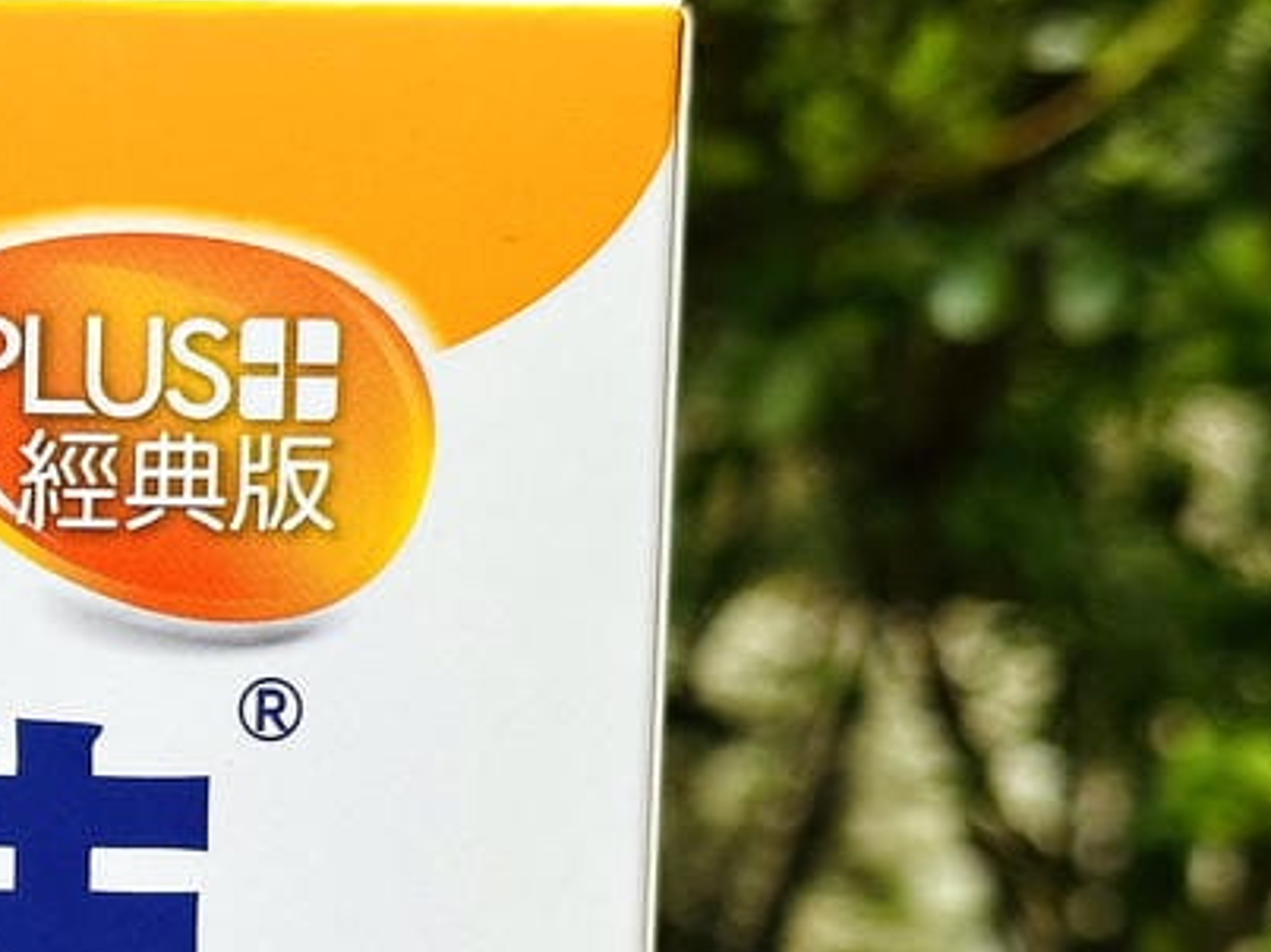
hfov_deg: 13.4
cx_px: -322
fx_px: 5249
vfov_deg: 10.3
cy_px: 908
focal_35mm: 143
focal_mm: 6.86
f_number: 1.78
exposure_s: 1/121
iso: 50
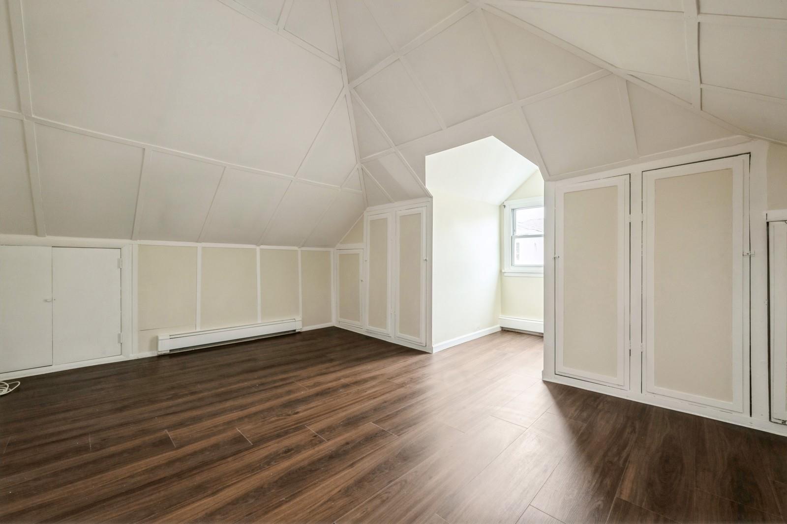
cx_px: 394
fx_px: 306
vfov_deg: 81.2
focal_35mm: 14
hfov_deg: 104.3
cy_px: 262
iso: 400
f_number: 11
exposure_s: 1/3
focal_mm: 14
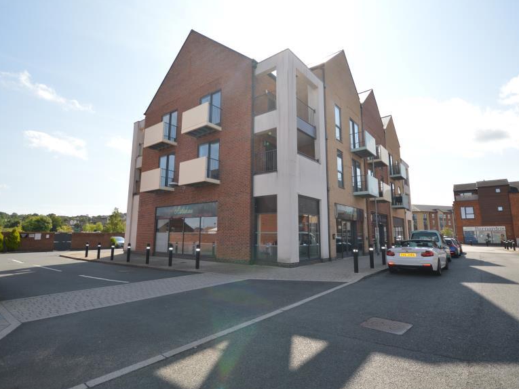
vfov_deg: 74.7
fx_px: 255
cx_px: 258
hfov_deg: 91.0
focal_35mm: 17
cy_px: 190
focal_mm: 10
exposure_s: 1/200
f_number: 9
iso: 100
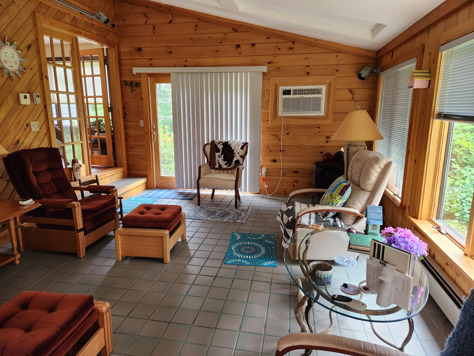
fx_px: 315
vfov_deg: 58.9
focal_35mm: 23
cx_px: 237
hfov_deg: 73.9
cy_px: 178
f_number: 1.8
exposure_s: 1/120
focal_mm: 5.4
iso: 320
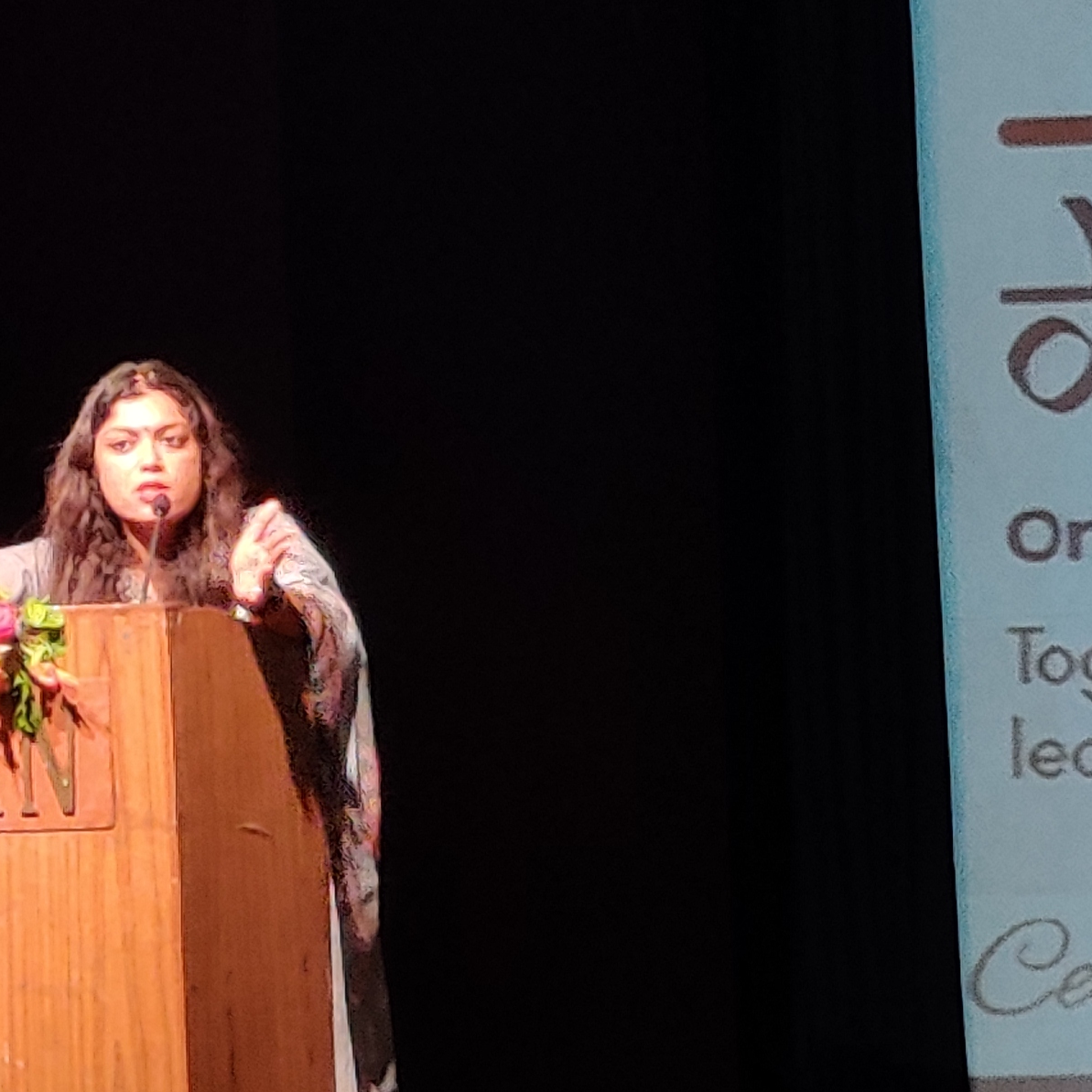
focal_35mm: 80
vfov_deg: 21.5
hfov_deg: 20.1
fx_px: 2855
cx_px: 1354
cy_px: 813
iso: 800
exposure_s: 1/25
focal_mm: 4.75
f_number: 1.75
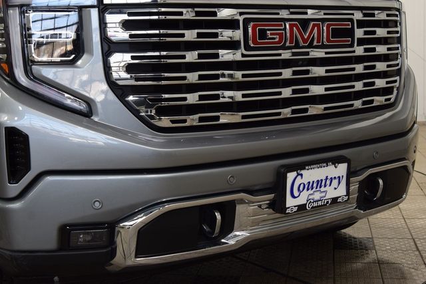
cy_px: 142
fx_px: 639
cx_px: 213
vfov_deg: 25.1
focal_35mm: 54
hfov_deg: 36.9
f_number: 6.3
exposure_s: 1/20
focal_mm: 36
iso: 400
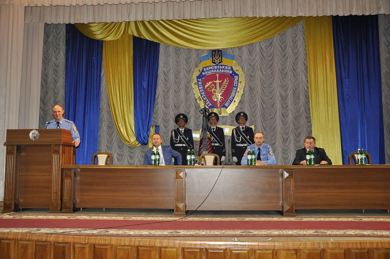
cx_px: 195
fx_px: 357
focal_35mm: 33
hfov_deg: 57.3
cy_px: 130
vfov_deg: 39.9
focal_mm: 22
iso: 800
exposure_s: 1/60
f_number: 3.8
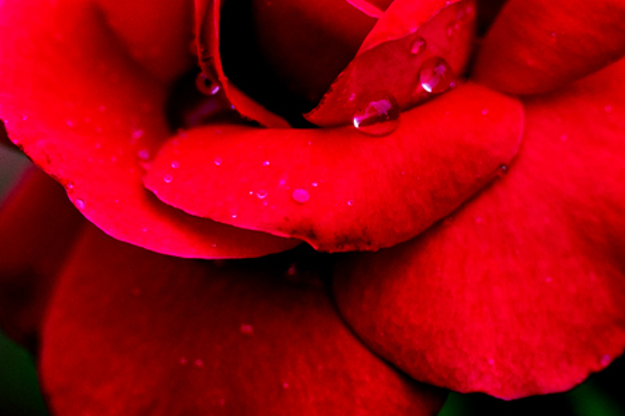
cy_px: 45
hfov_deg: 8.7
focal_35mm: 237
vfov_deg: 5.8
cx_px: 262
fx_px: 4113
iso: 100
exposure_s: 1/400
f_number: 2.8
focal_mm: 70
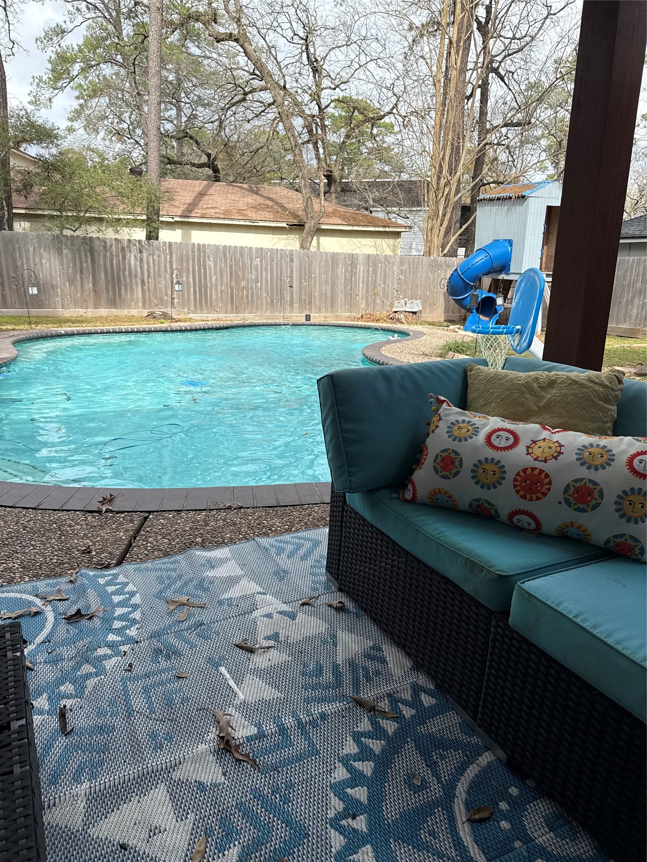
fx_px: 598
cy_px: 431
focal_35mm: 24
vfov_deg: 71.6
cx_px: 324
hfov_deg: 56.8
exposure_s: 1/1855
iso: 80
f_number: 1.78
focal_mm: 6.76
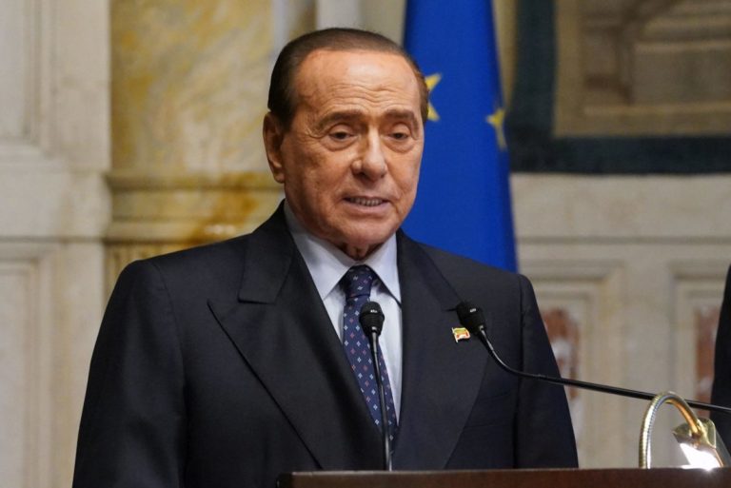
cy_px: 244
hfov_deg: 8.2
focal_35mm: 252
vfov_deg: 5.5
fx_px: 5120
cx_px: 366
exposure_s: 1/160
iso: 8000
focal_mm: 168
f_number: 4.5
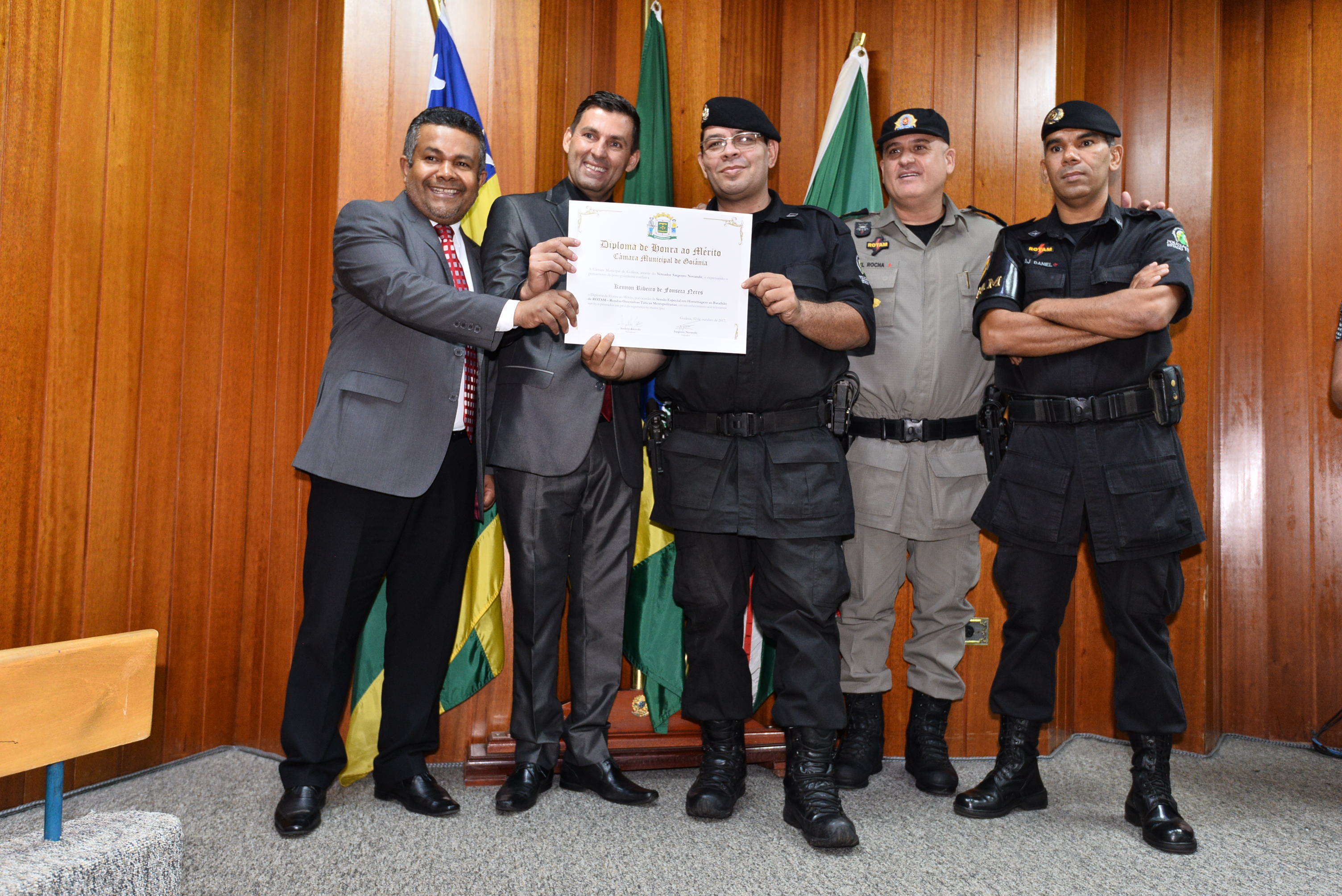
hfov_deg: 63.6
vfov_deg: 45.0
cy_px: 448
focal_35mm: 29
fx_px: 1081
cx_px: 671
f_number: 4.5
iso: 1250
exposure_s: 1/60
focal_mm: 29
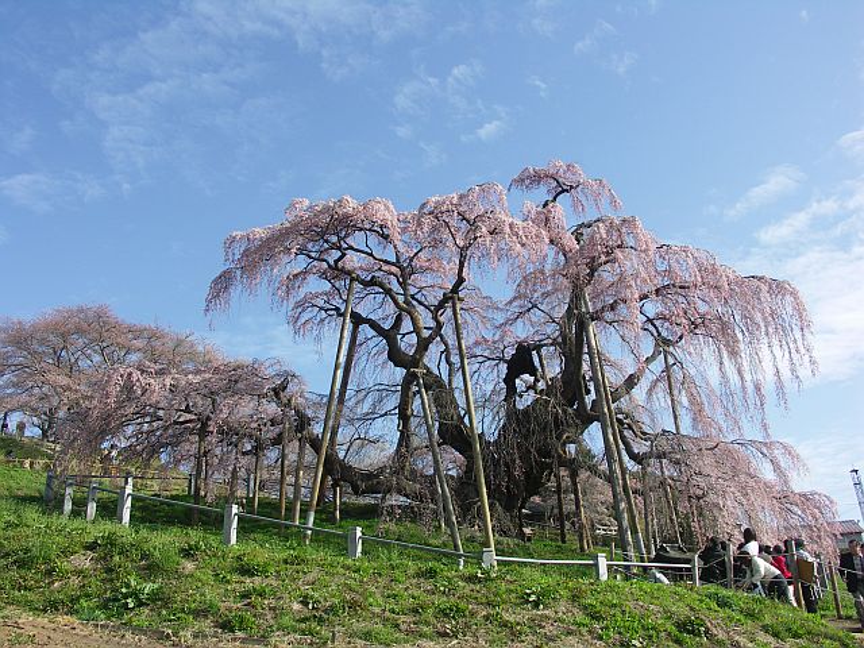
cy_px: 324
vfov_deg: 45.4
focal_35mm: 31
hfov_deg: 58.4
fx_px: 774
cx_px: 432
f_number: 5
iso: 50
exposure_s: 1/200
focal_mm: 8.2
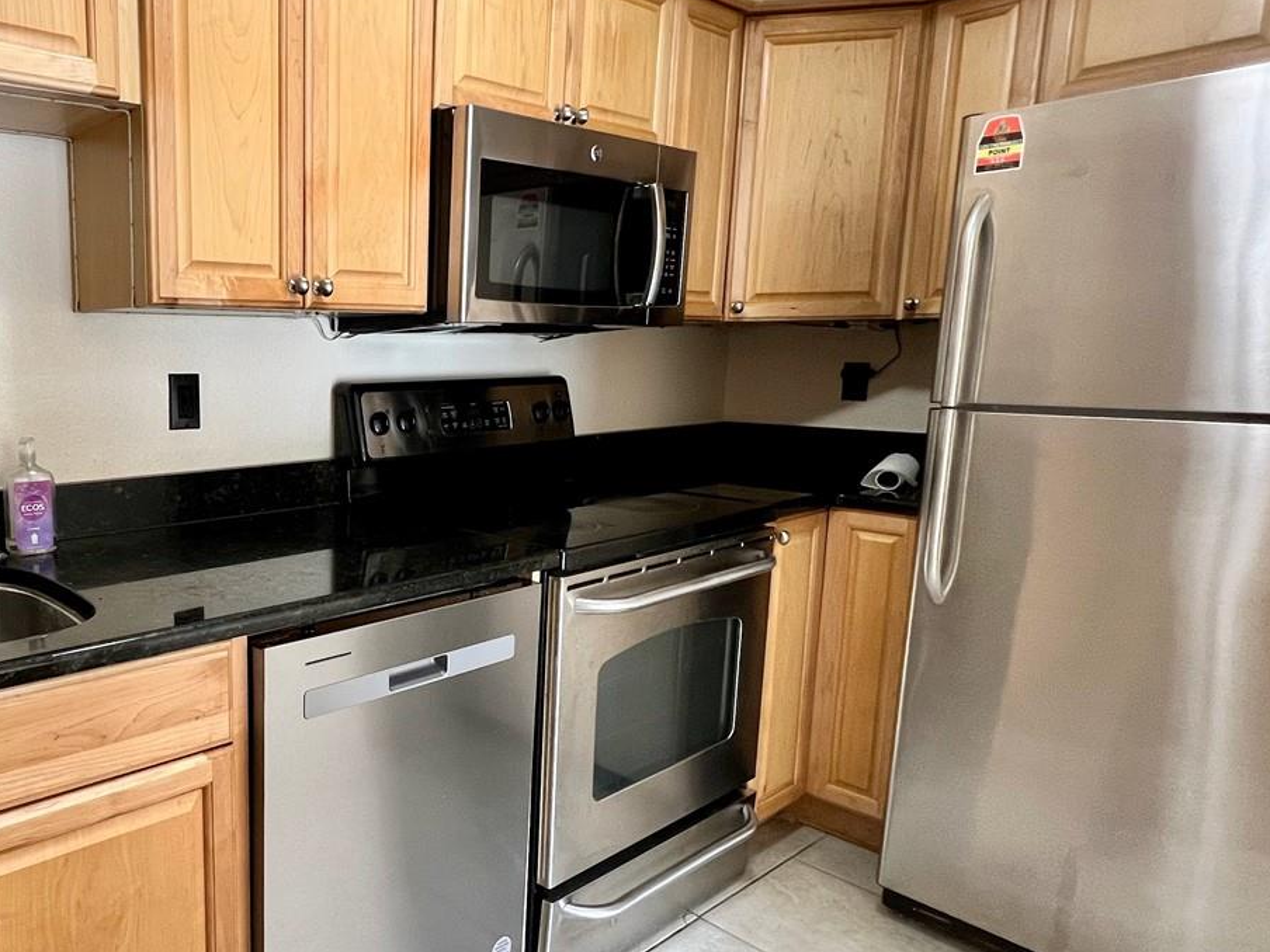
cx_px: 284
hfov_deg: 68.0
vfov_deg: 58.9
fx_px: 844
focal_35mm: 23
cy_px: 493
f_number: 1.8
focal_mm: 1.57
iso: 200
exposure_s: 1/60
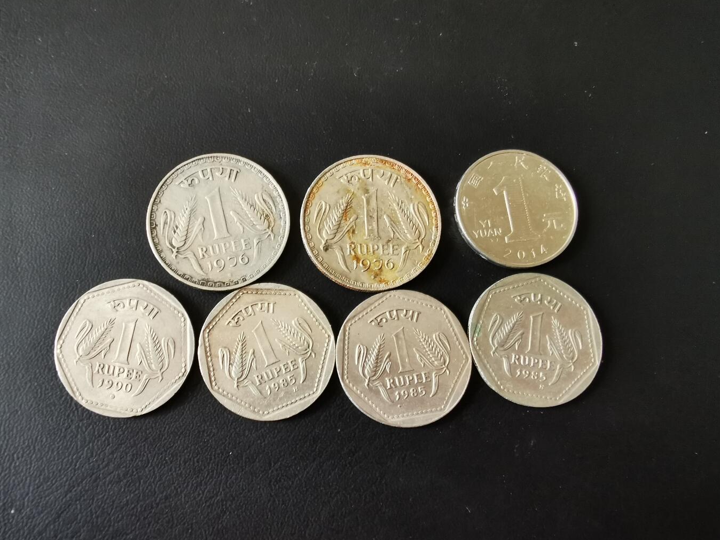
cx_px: 348
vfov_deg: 51.4
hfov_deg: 65.3
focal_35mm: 27
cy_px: 276
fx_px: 562
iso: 320
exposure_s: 1/33.3
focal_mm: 2.35
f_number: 2.2
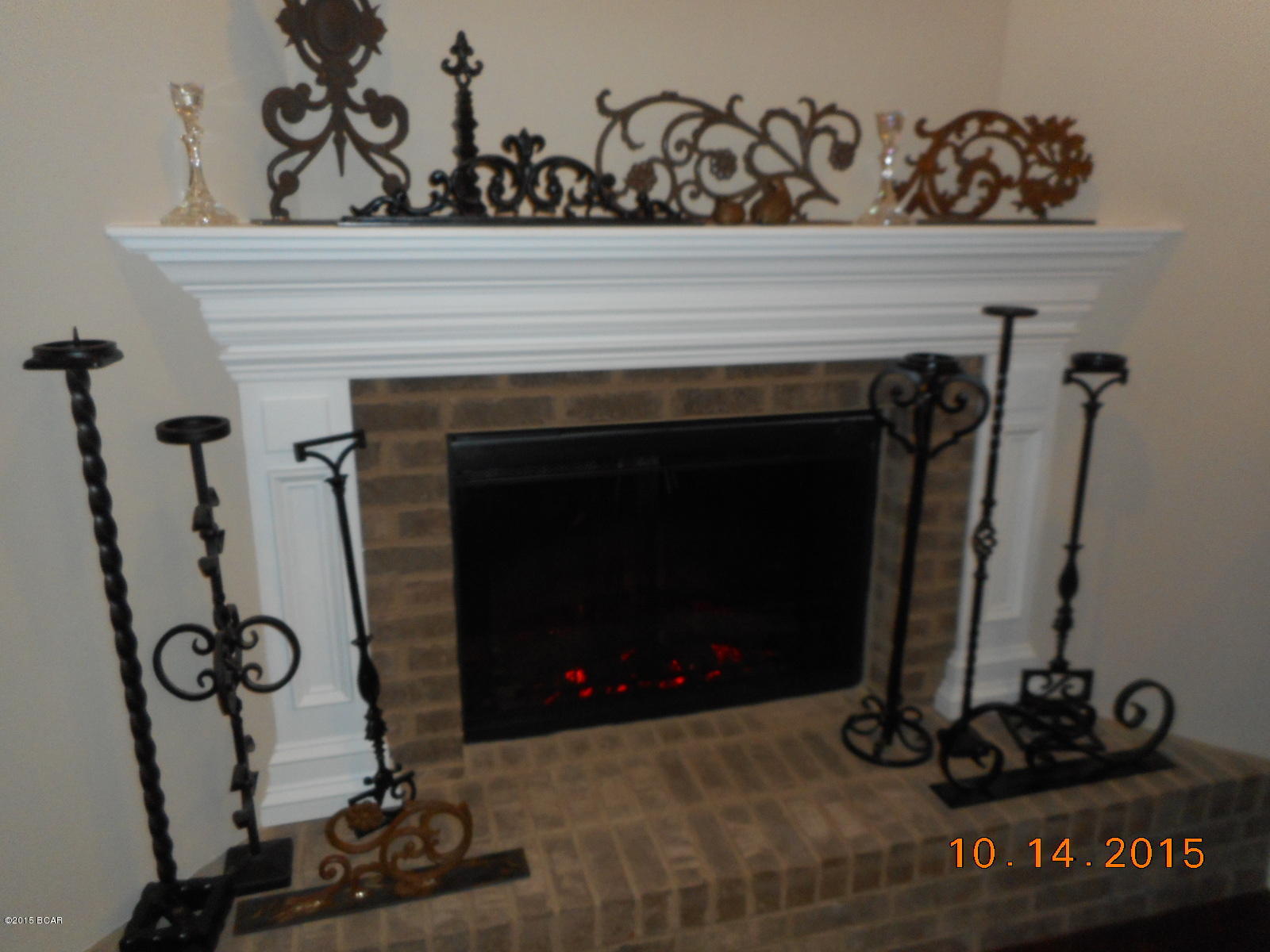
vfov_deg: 54.9
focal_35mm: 25
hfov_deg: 69.4
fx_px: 917
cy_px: 476
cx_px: 635
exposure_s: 1/25
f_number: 3.7
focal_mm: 4.5
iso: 200
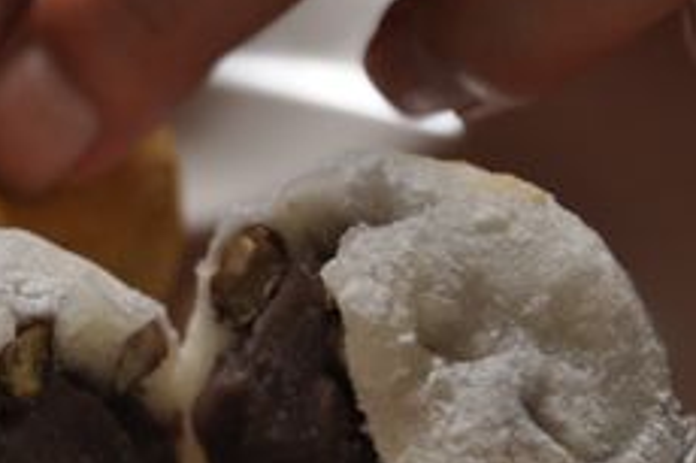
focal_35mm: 293
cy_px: 318
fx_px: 5660
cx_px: 12
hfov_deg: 7.0
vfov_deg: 4.7
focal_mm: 90
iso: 400
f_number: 5.6
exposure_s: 1/13
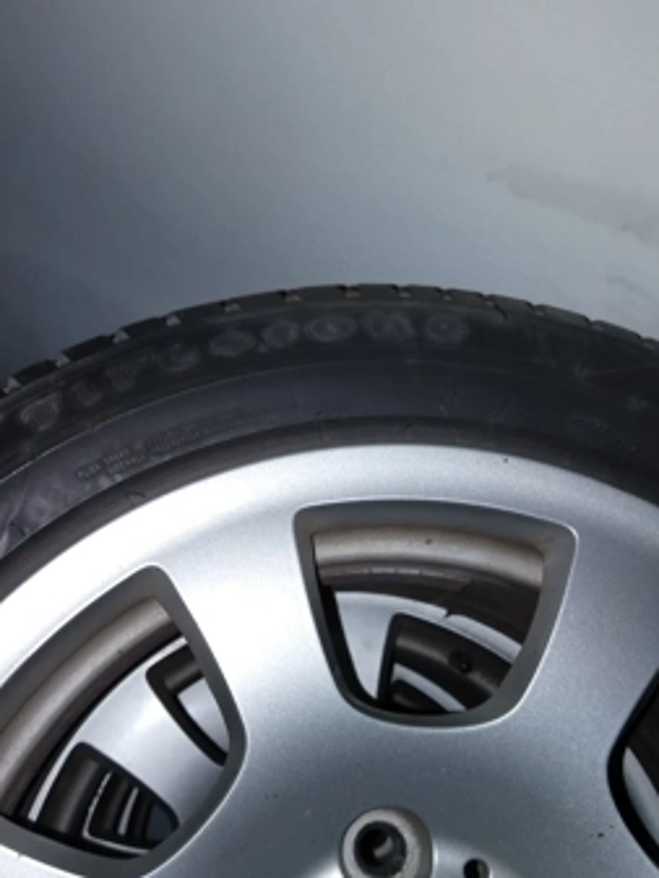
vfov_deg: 84.0
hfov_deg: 68.2
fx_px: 482
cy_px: 511
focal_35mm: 19
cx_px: 273
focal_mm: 1.68
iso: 325
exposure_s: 1/50
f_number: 1.9
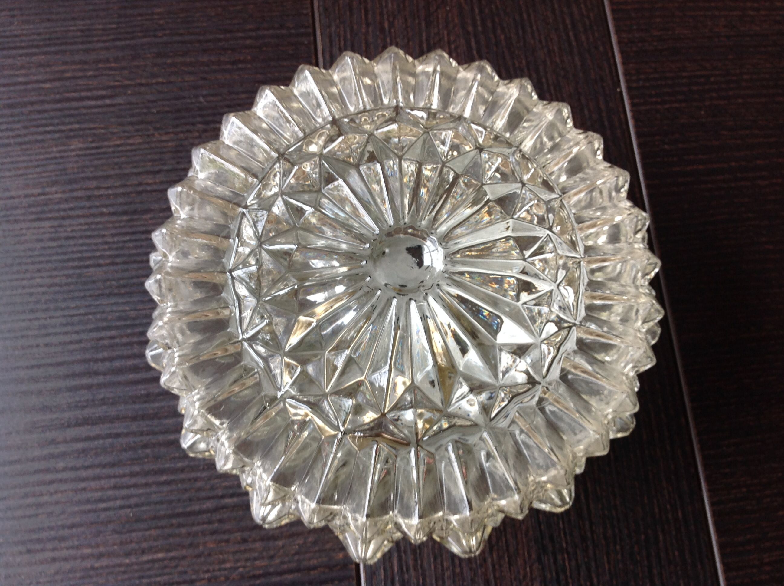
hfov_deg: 52.7
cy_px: 293
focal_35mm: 35
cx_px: 392
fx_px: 792
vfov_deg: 40.6
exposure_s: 1/15
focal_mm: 4.28
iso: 50
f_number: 2.4
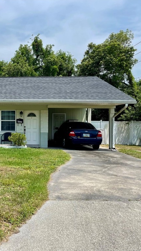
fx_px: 253
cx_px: -14
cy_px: 126
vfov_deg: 52.8
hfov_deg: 28.3
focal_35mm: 38
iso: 32
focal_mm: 4.2
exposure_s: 1/4831
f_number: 1.6
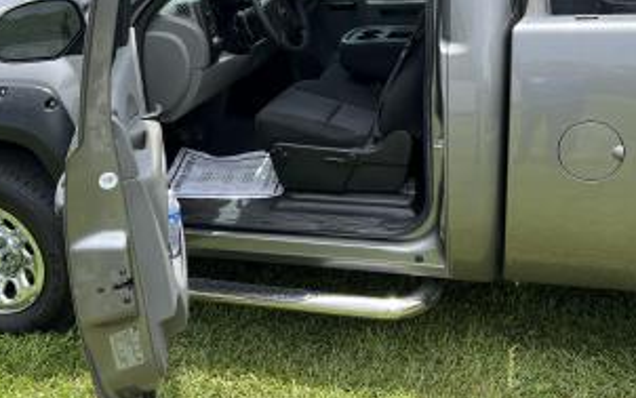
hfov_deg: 43.5
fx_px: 798
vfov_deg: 27.7
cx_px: 329
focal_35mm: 46
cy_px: 107
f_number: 1.5
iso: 50
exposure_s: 1/1553
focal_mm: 5.7
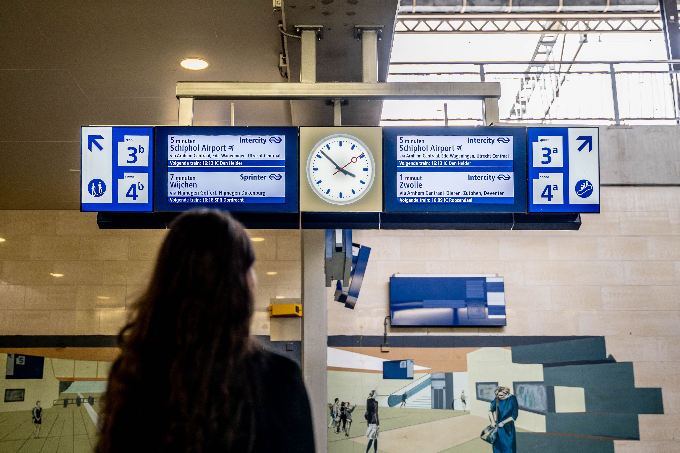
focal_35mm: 41
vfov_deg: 32.3
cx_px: 340
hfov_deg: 47.0
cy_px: 226
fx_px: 782
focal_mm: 41.4
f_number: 2.8
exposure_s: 1/125
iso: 160
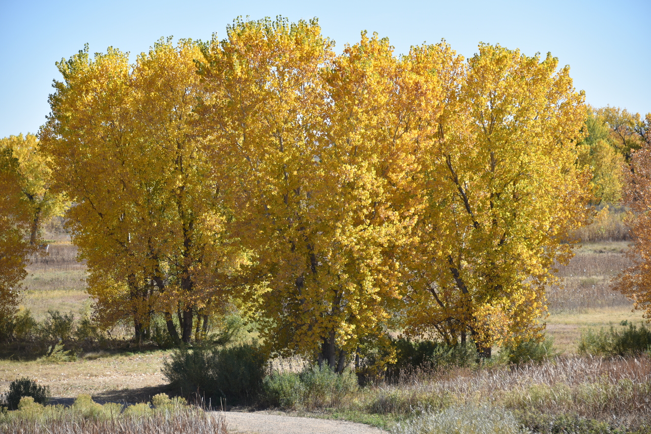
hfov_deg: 15.2
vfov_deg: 10.2
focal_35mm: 135
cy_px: 217
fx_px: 2442
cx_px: 326
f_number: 6.3
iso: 100
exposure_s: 1/320
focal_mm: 135
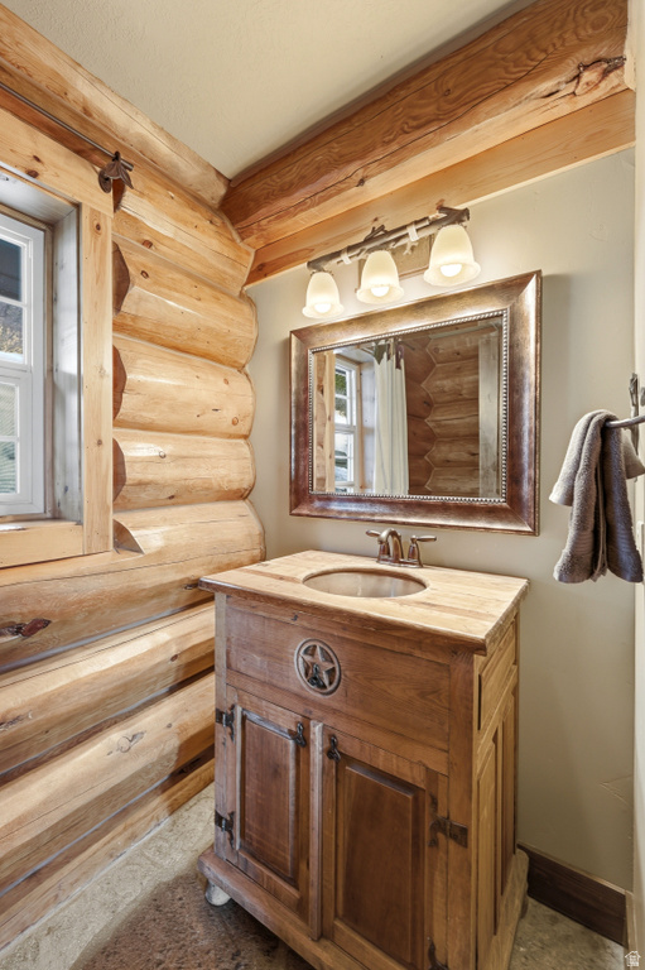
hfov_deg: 81.1
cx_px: 322
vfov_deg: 104.3
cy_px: 485
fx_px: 377
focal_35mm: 14
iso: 500
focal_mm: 14
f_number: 6.3
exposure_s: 1/1600
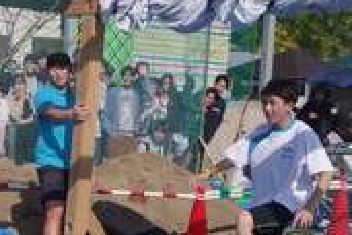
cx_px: -72
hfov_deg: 21.7
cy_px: 198
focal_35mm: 87
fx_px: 851
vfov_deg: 15.6
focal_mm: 22
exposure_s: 1/500
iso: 200
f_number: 9
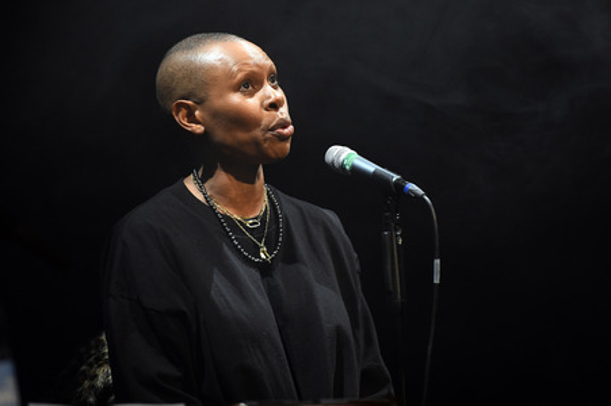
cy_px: 203
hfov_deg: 10.3
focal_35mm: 200
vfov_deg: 6.9
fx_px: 3392
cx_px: 306
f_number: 3.5
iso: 2000
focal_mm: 200
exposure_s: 1/160
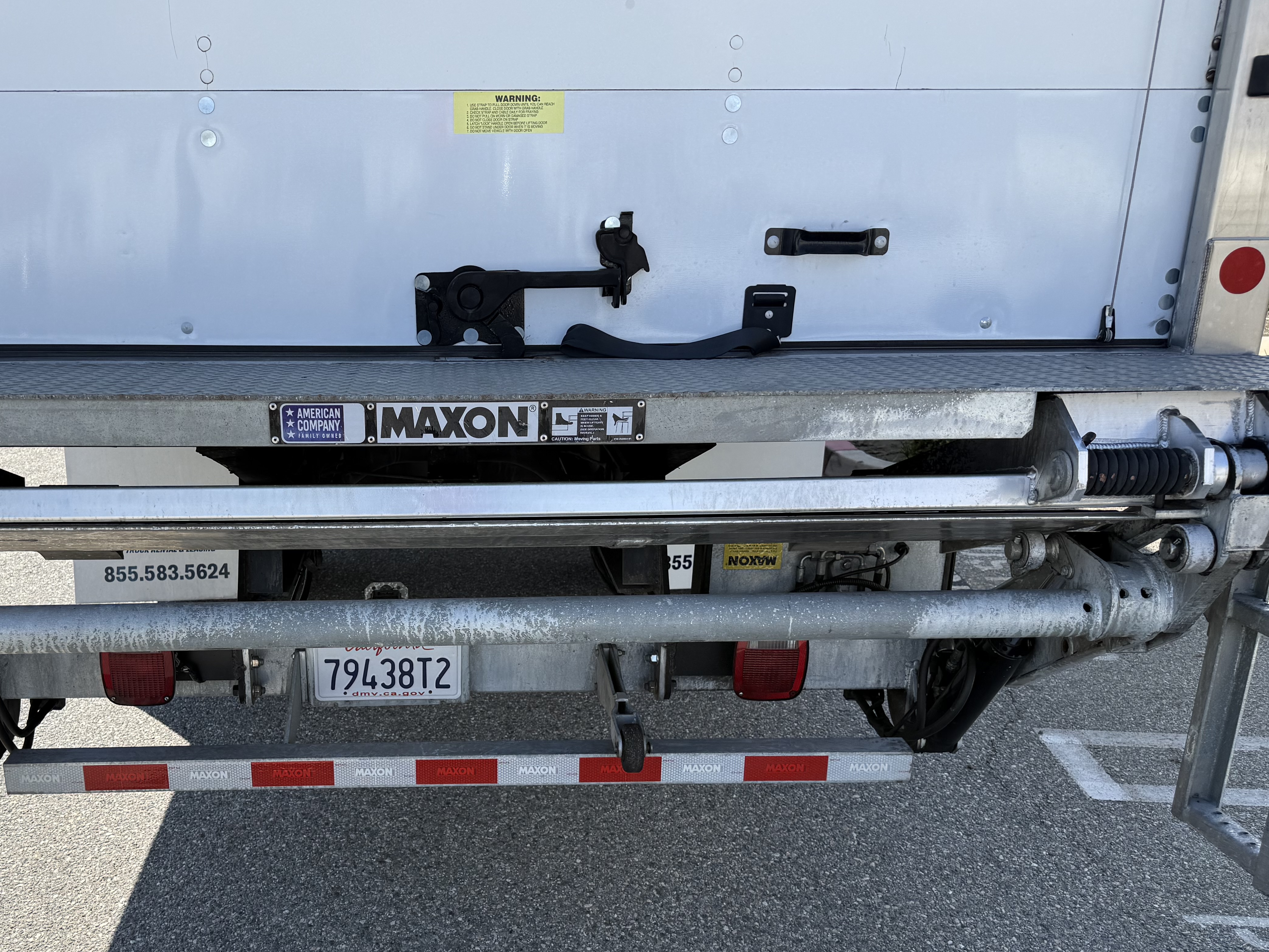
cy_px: 611
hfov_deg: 54.5
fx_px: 1210
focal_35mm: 33
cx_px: 451
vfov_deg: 42.5
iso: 80
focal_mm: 6.76
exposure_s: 1/2703
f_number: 1.78
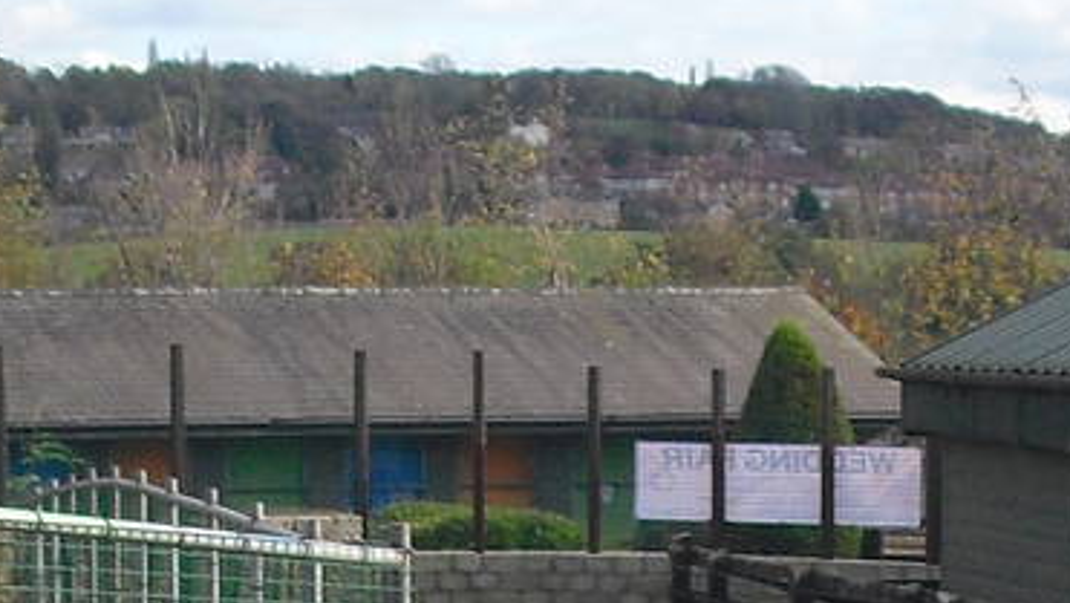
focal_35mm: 169
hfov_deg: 12.7
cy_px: 981
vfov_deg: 7.1
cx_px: 487
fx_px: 4797
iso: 100
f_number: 7.8
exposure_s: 1/100
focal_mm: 6.3
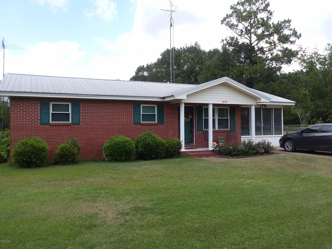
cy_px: 124
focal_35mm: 29
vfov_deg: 48.2
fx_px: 278
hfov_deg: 61.7
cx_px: 166
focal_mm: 2.47
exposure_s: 1/814
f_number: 1.9
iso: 40
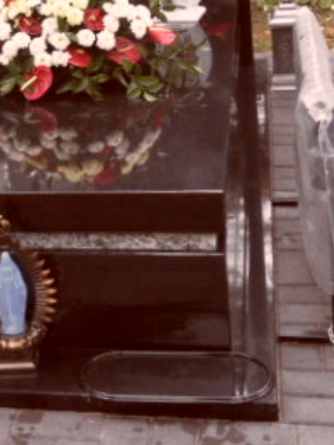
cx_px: -15
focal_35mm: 77
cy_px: -13
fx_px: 991
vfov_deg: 24.1
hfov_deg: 18.5
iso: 100
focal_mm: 3.9
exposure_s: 1/60
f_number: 3.2
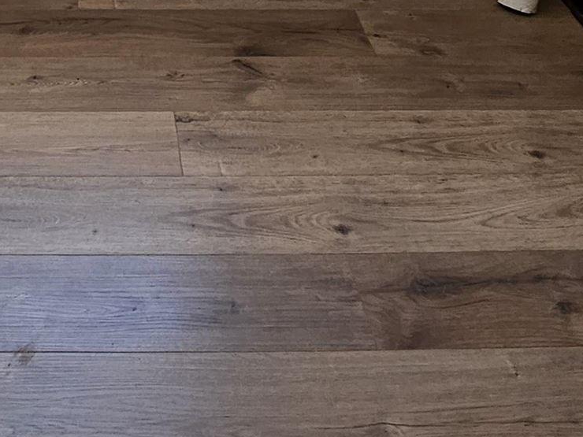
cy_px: -241
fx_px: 909
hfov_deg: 34.1
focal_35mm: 54
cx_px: 87
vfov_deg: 21.9
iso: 160
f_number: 2.2
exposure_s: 1/100
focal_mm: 2.2
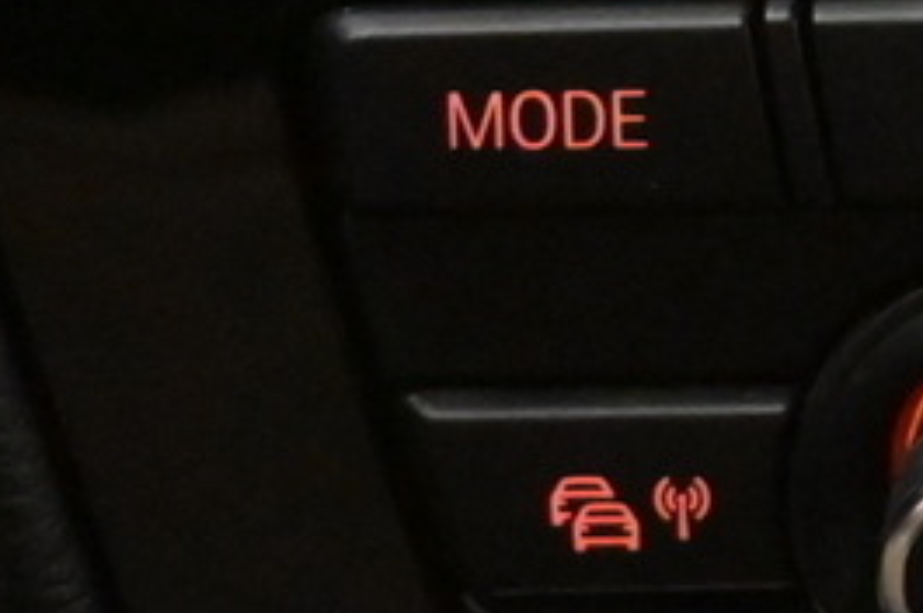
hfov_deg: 7.4
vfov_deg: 5.0
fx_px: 6581
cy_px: -1261
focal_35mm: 257
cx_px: 2442
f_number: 5
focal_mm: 28
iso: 6400
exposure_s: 1/100
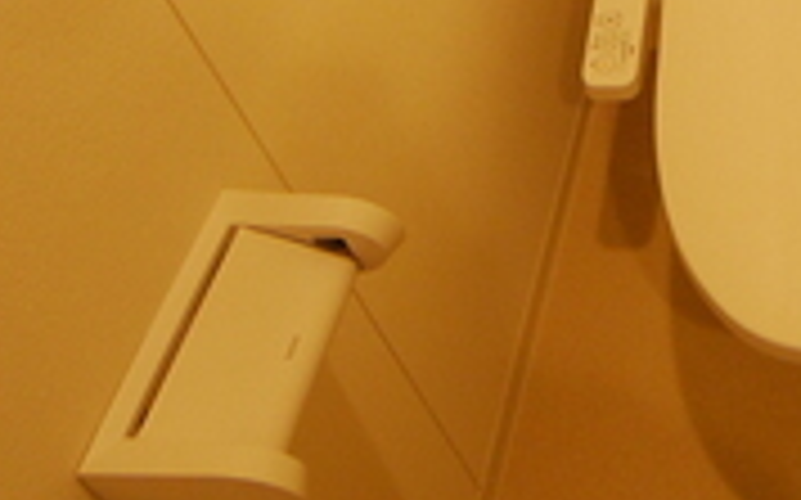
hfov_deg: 39.5
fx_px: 960
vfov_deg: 23.6
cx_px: 814
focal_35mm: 44
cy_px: -239
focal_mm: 8
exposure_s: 1/80
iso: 800
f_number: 4.5
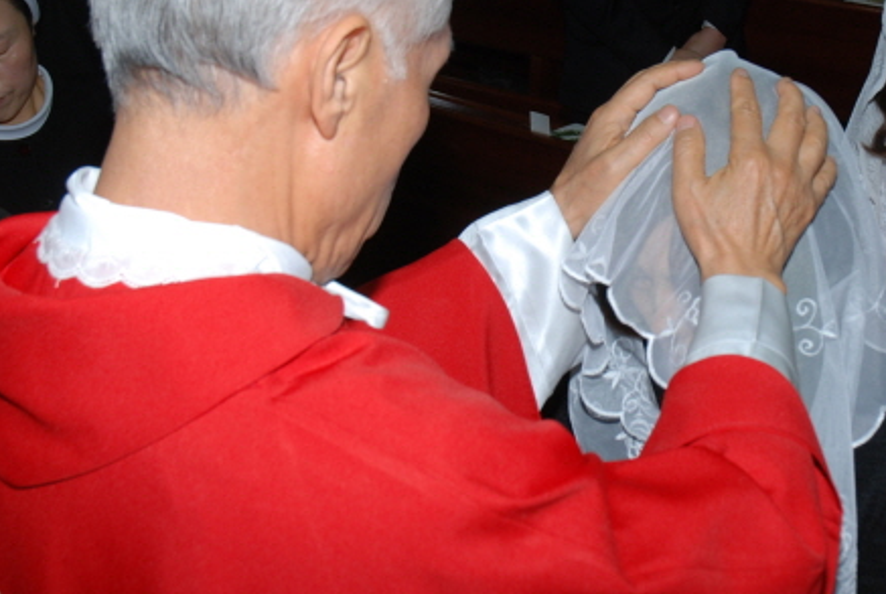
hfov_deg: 28.4
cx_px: 678
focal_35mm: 70
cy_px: 244
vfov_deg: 19.6
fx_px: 1722
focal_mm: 27
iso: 200
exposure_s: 1/60
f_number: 7.1
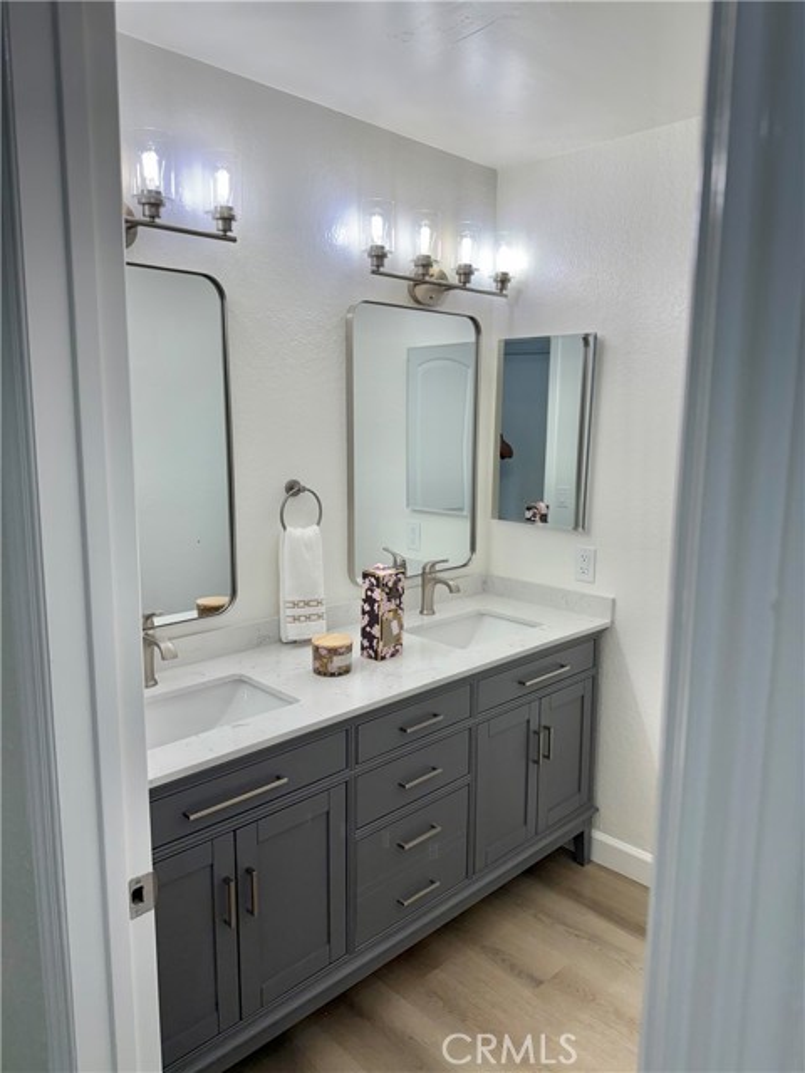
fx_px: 744
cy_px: 536
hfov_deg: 56.8
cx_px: 402
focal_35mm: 24
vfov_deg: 71.6
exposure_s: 1/643
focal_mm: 6.76
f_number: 1.78
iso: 80
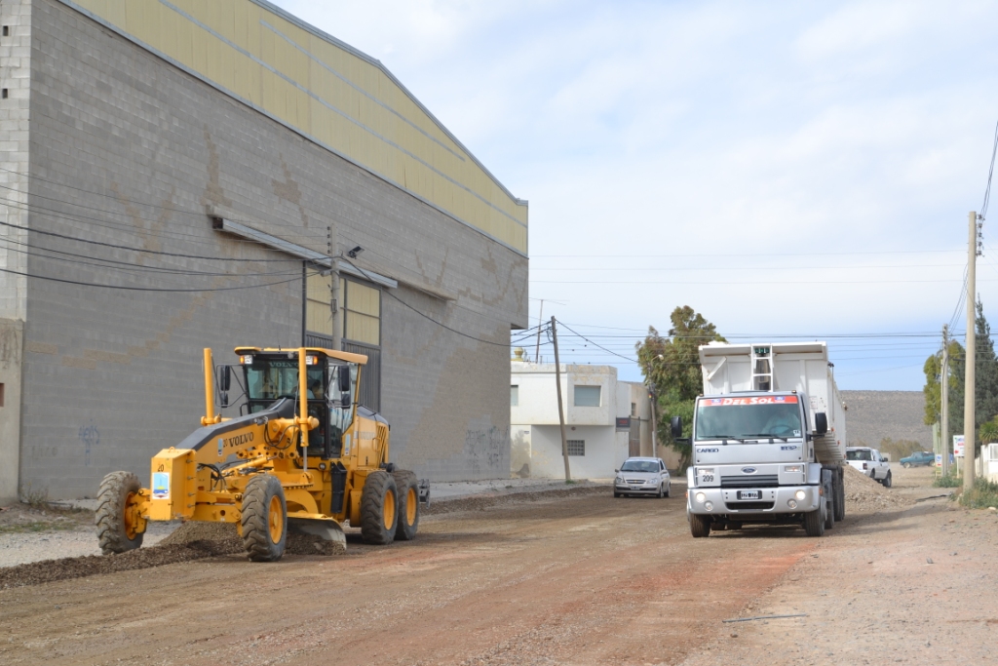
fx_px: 1871
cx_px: 499
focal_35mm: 68
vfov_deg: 20.2
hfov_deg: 29.9
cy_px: 333
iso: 100
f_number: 8
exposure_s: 1/250
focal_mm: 45
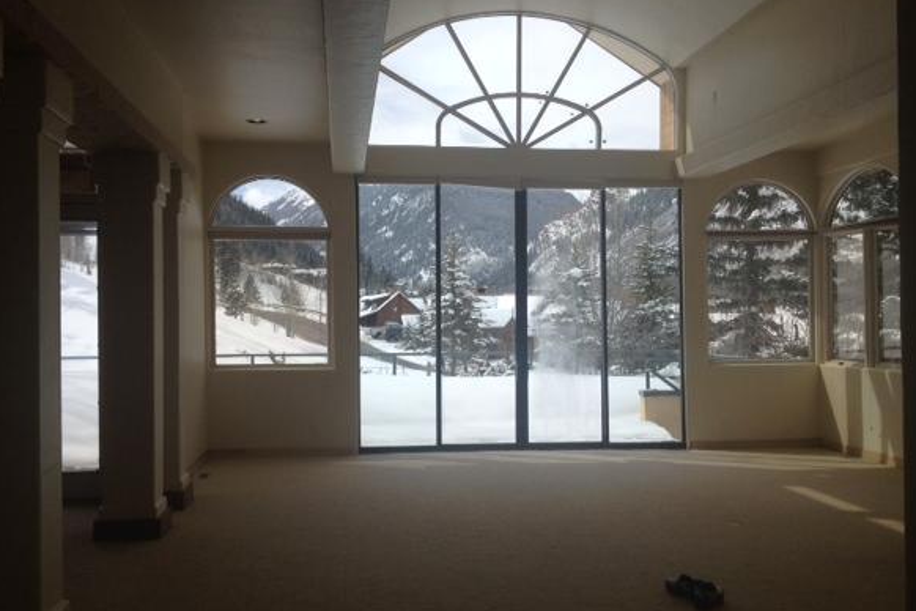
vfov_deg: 33.4
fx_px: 1018
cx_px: 447
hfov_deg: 48.5
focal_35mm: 40
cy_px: 312
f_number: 2.4
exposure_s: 1/1972
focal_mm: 4.28
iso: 50
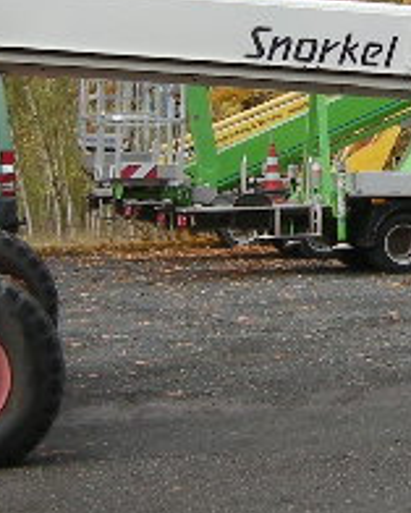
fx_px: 2173
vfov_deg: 13.4
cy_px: 136
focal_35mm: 143
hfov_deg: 10.7
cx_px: 401
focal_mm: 4.7
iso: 64
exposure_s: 1/394
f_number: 2.8
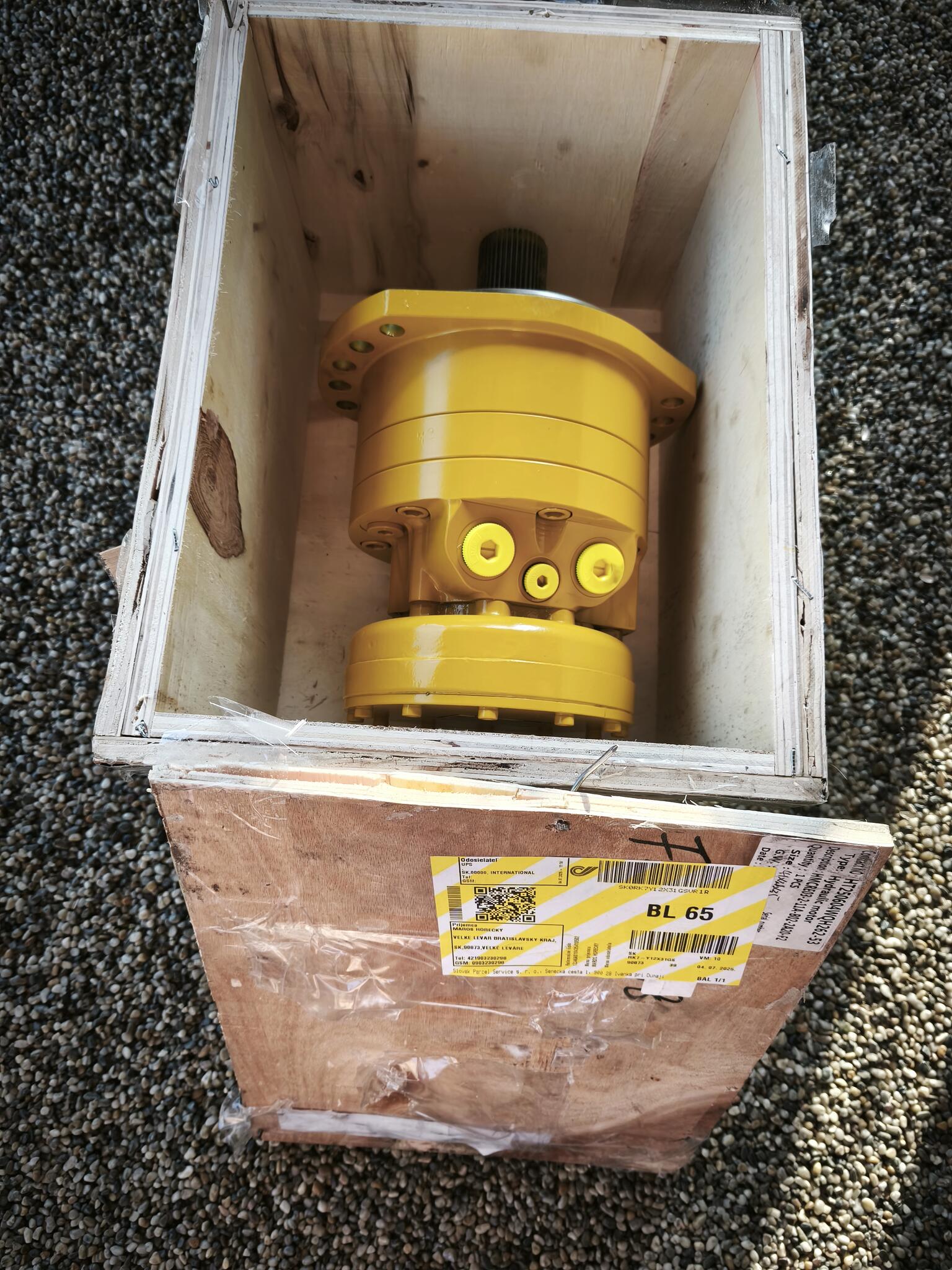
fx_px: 843
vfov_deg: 73.9
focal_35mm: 23
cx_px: 476
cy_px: 635
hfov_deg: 58.9
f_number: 1.7
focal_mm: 5.35
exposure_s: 1/100
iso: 125
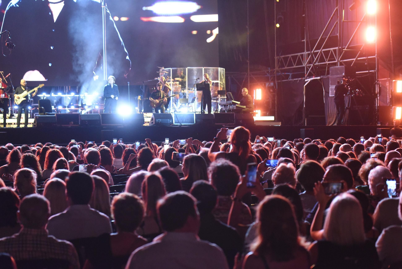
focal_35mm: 95
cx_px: 201
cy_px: 134
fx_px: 1061
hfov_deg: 21.5
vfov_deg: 14.4
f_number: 4
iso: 9000
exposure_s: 1/200
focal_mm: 95
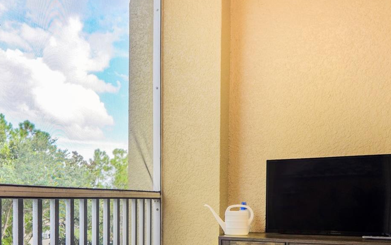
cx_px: 133
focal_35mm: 32
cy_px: 187
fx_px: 341
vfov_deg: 38.3
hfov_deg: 58.4
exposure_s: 1/125
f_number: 4
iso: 400
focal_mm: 12
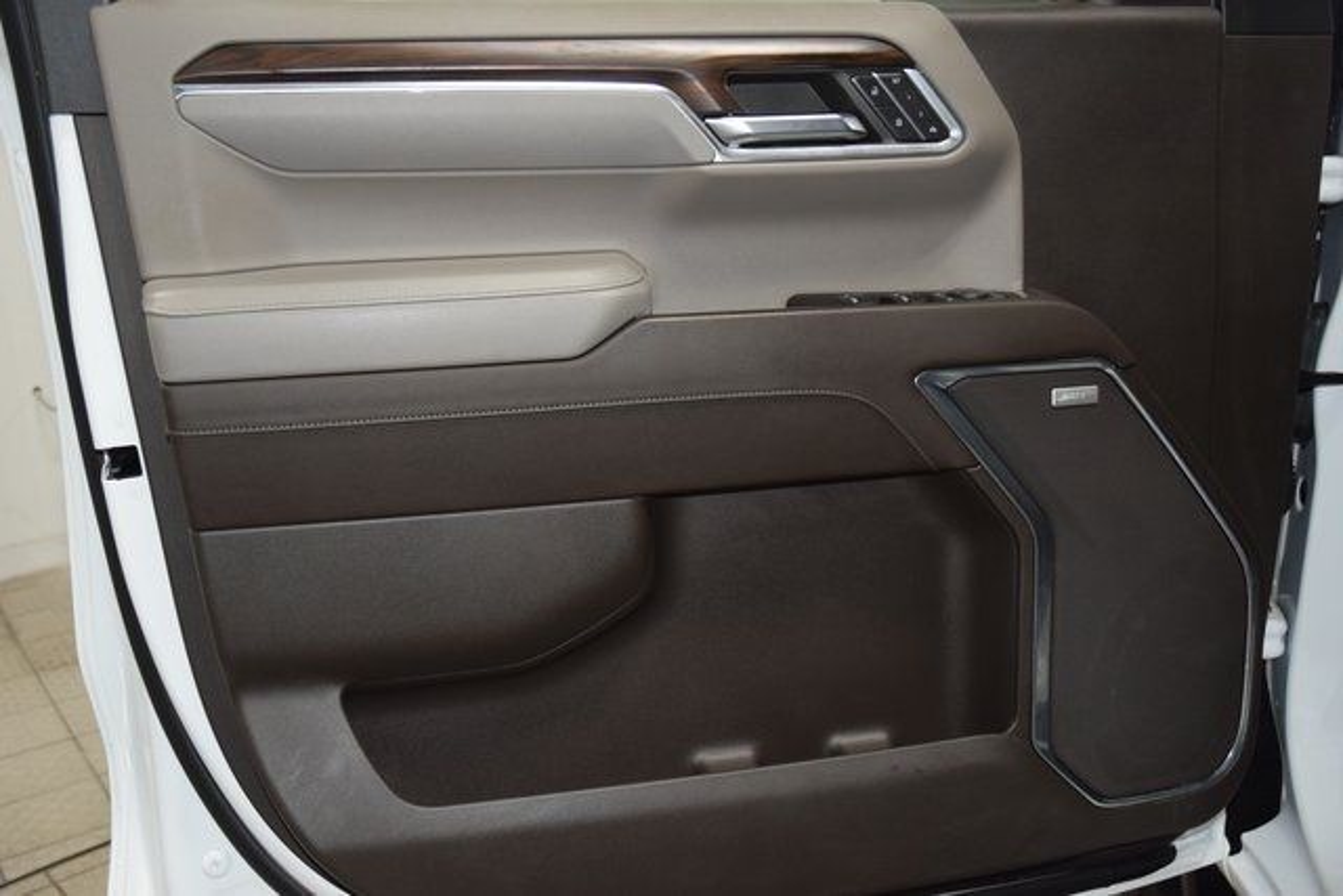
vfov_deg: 36.9
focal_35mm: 36
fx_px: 1343
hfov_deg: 53.1
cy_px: 448
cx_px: 672
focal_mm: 24
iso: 800
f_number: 4
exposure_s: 1/60
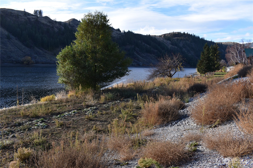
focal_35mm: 27
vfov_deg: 47.9
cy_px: 84
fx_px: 190
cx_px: 126
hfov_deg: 67.4
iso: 200
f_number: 8
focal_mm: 18
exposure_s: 1/250
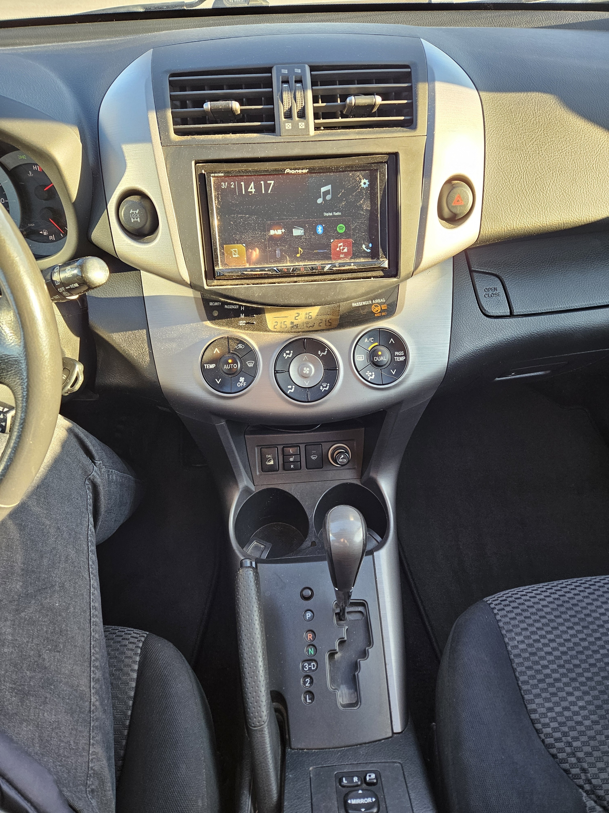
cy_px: 406
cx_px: 304
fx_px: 540
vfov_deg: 73.9
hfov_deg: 58.9
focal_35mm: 23
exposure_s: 1/180
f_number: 1.8
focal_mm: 5.4
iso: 160
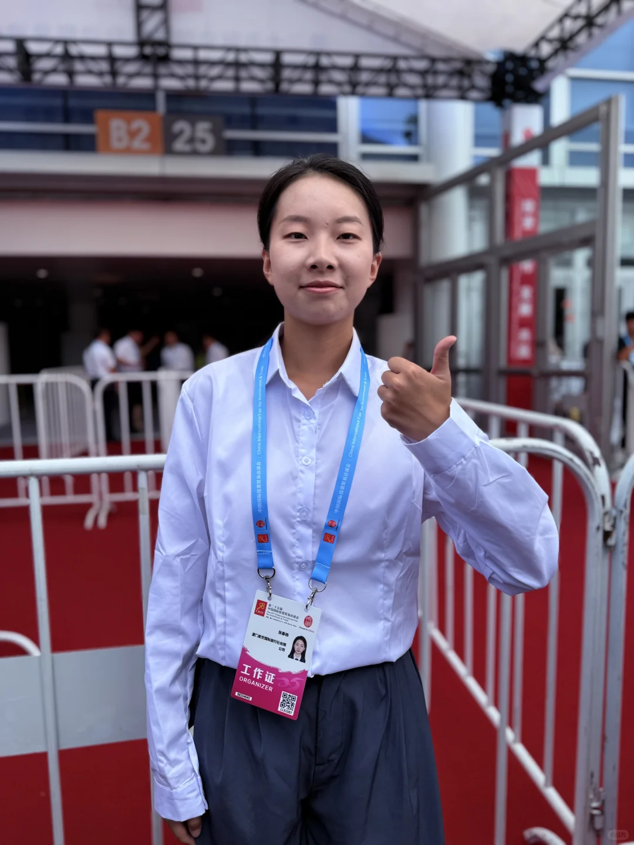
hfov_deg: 56.8
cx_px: 317
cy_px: 422
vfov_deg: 71.6
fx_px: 586
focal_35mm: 24
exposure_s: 1/2299
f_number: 1.78
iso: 80
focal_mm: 6.76
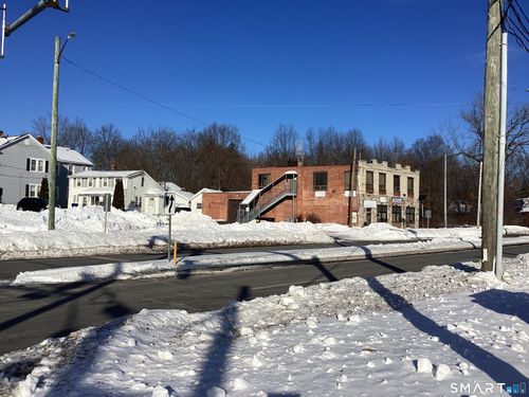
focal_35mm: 31
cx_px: 264
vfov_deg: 45.4
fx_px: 474
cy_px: 198
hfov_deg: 58.4
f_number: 2.4
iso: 25
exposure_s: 1/3135
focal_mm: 3.3
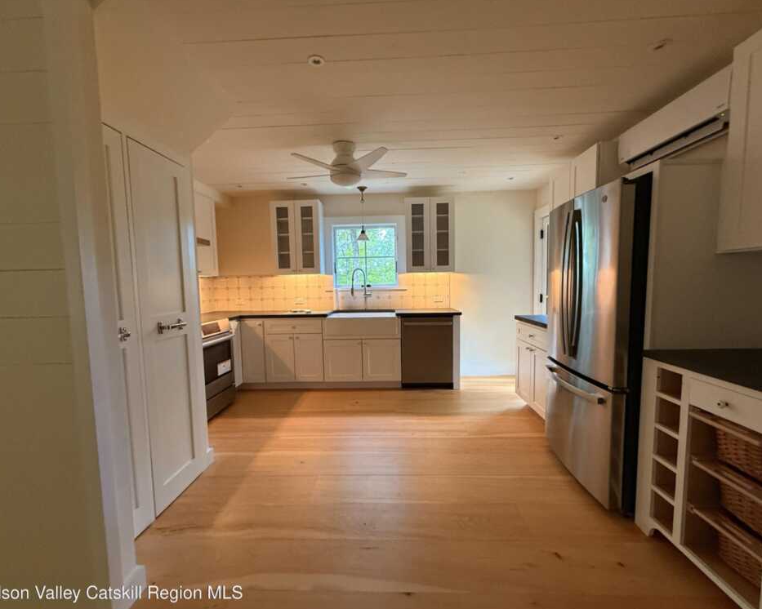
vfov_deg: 84.0
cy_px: 308
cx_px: 385
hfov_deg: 96.8
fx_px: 338
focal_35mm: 15
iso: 320
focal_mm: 2.22
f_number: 2.2
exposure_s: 1/60
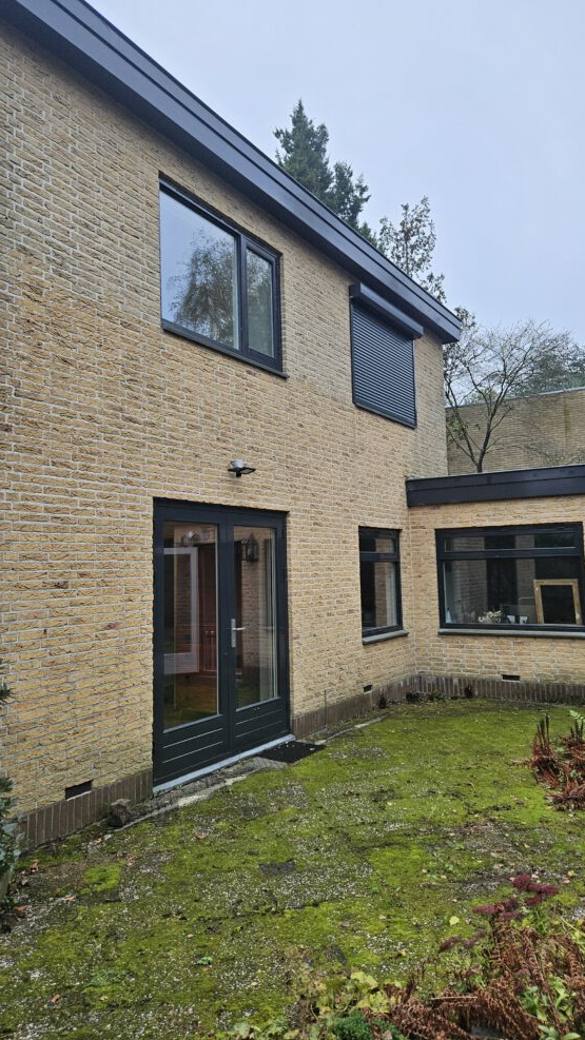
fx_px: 717
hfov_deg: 44.4
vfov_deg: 71.9
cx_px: 310
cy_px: 505
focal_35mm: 26
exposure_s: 1/100
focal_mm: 5.4
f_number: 1.8
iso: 50
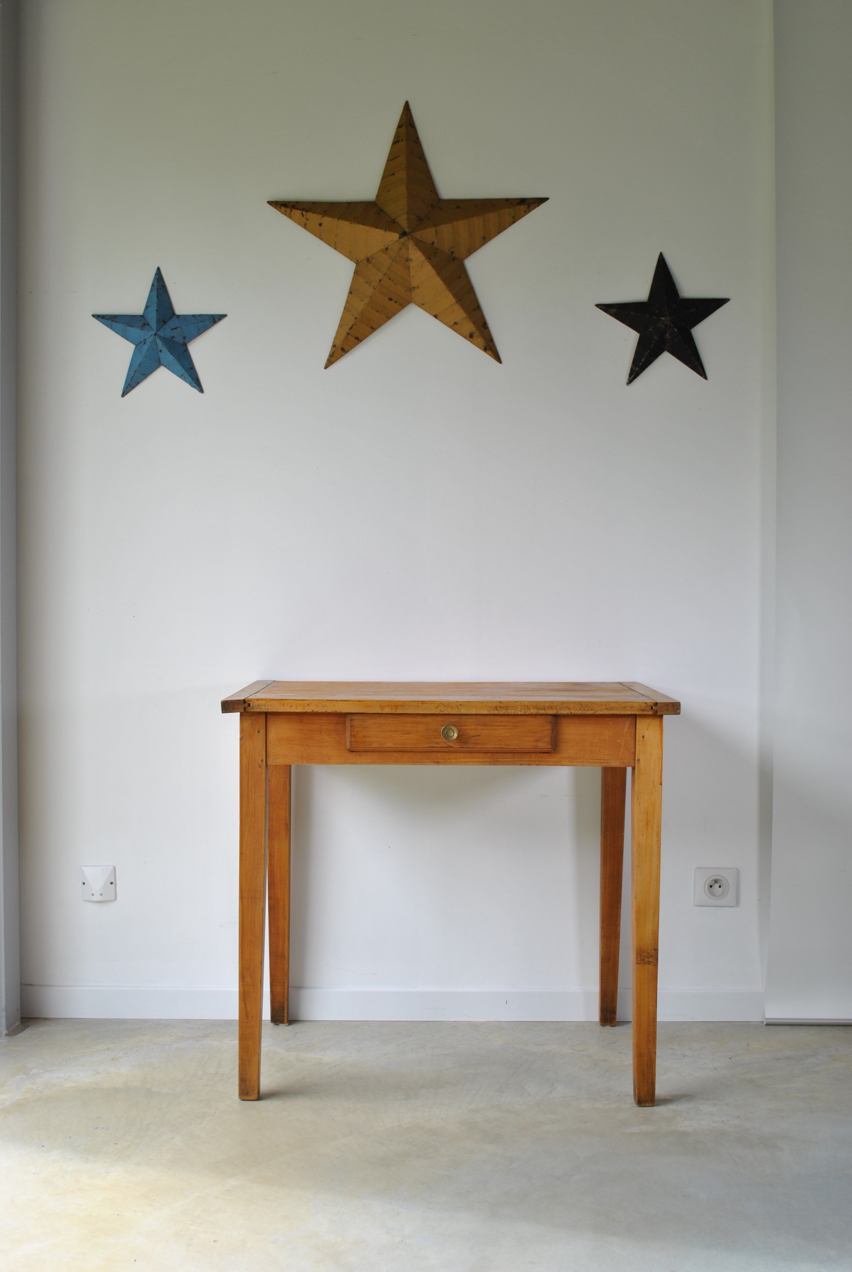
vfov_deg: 53.1
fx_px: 1274
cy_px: 636
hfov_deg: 37.0
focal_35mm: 36
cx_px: 426
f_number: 6.3
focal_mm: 24
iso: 100
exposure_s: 1/60
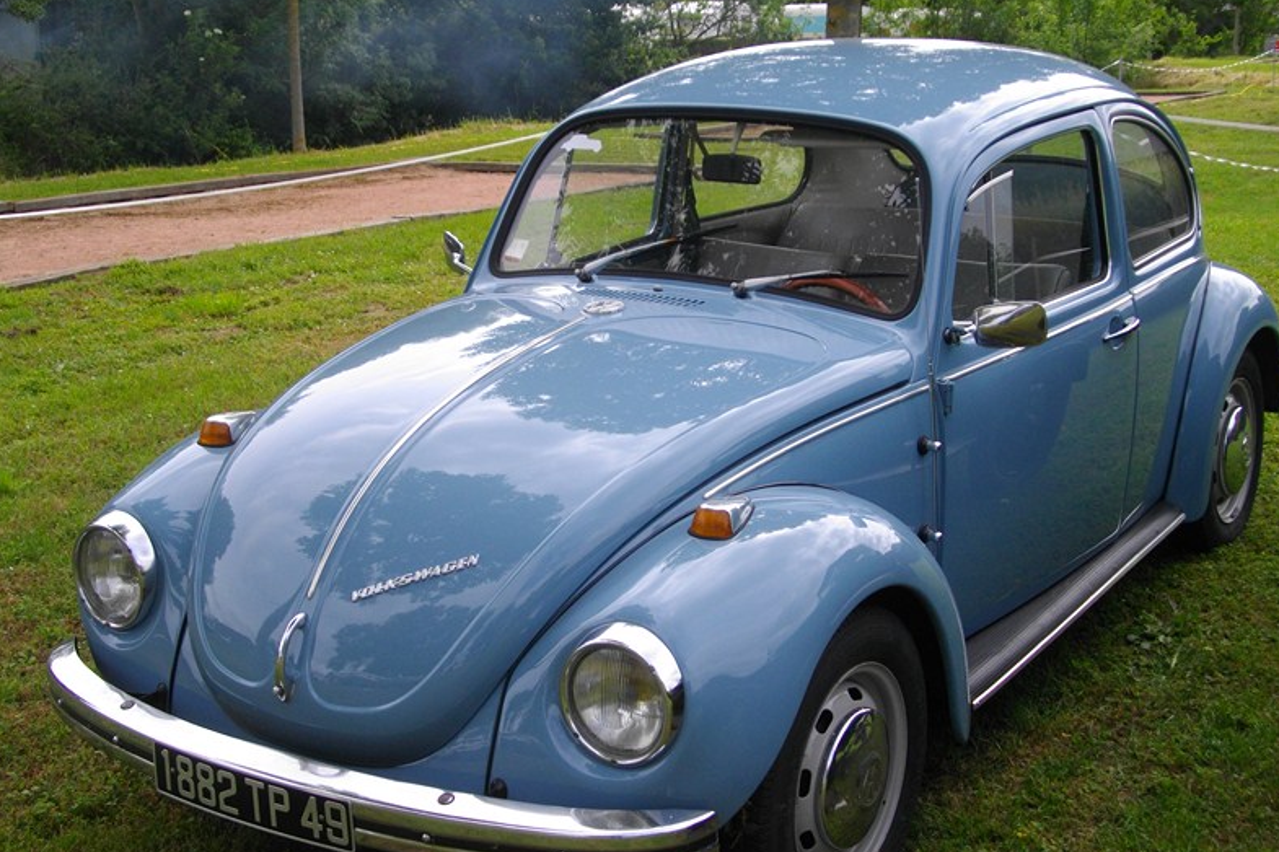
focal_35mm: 53
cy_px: 425
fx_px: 1882
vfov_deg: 25.5
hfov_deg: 37.5
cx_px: 650
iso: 100
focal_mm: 8.8
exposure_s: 1/400
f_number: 3.6
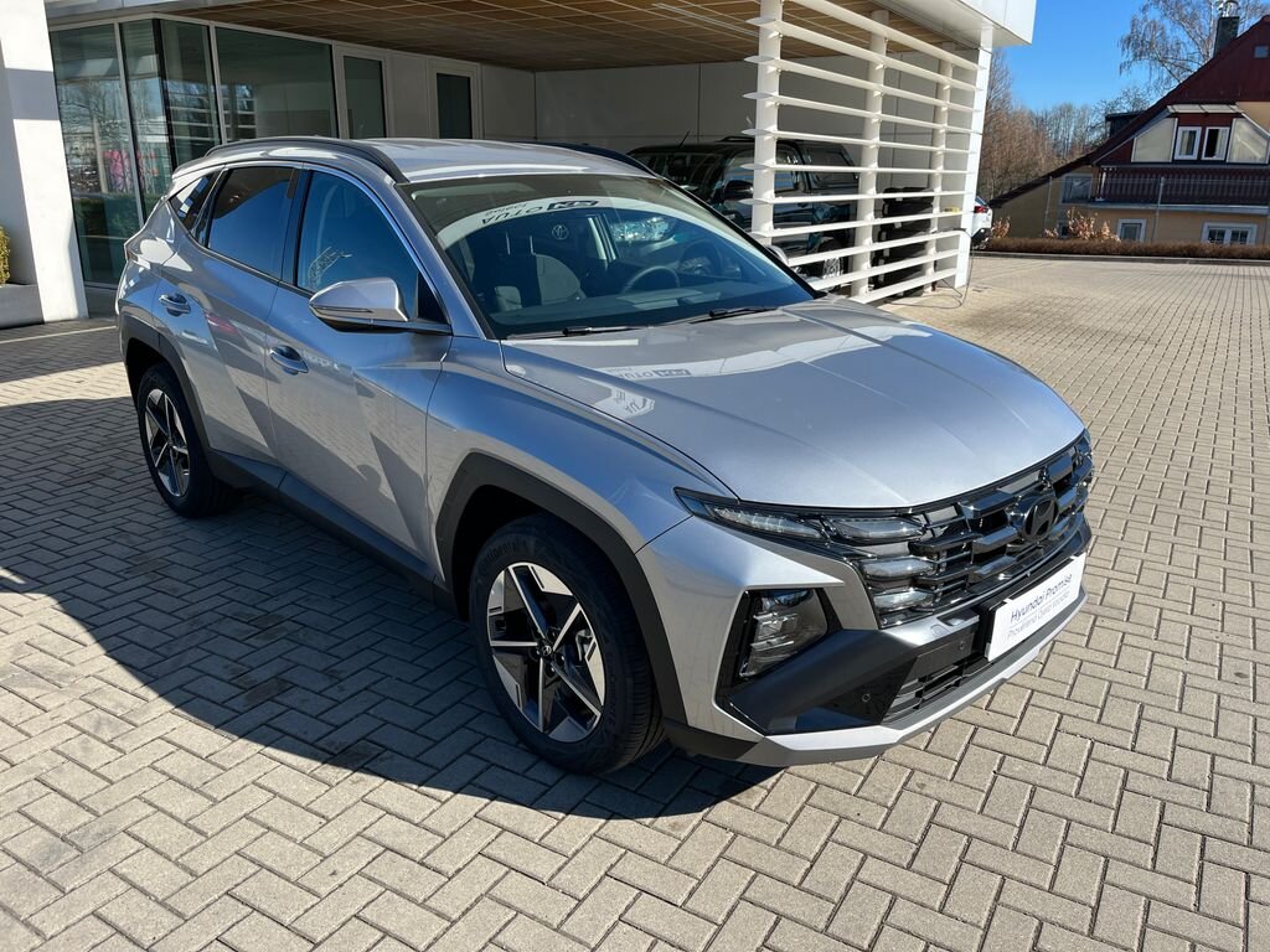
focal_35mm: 26
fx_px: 954
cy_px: 476
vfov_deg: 53.1
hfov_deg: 67.3
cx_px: 635
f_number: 1.6
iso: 50
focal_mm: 5.1
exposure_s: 1/2179
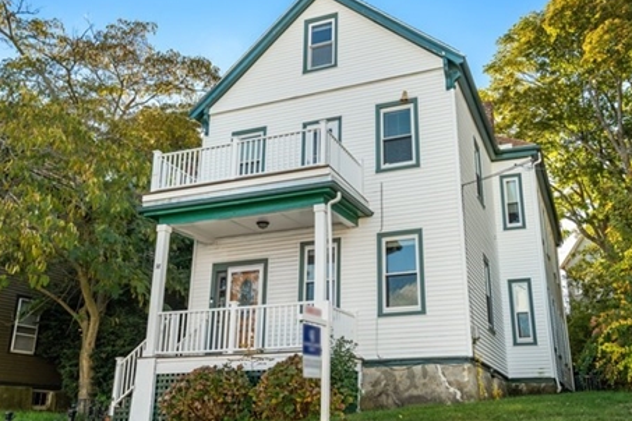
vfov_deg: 37.8
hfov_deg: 54.3
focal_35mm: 35
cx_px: 348
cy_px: 203
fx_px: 614
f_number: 7.1
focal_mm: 31
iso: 250
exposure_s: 1/320
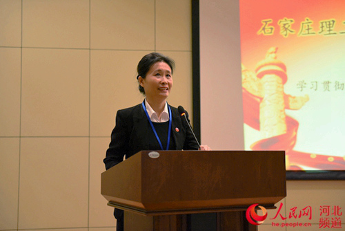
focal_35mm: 55
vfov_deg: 24.7
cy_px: 116
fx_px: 527
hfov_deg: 36.2
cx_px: 172
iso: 3200
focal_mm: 55
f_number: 2.8
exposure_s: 1/160
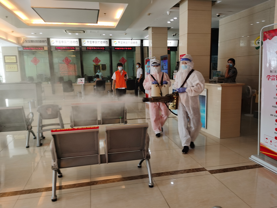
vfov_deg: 51.4
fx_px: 216
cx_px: 138
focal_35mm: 27
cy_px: 104
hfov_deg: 65.3
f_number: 1.6
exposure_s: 1/100
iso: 80
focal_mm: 5.56
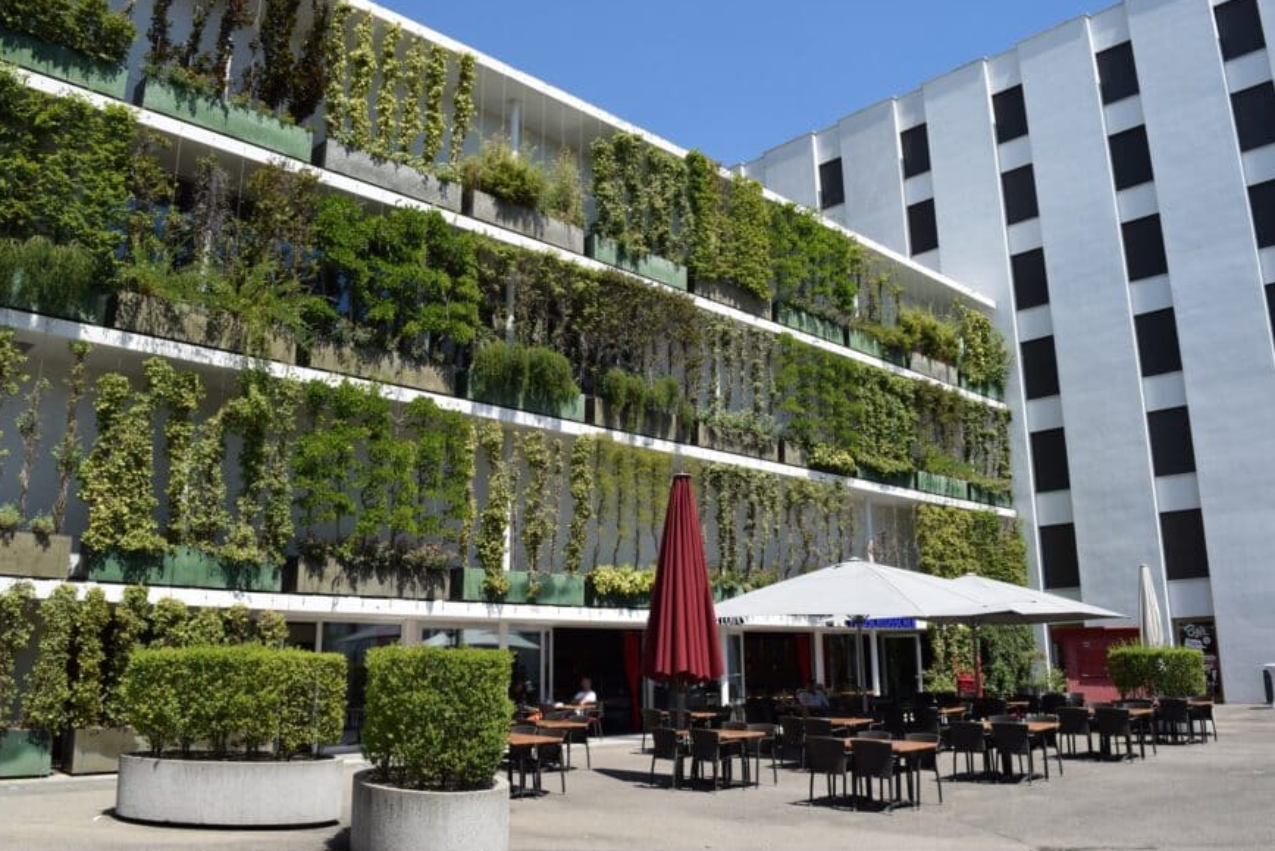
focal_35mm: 28
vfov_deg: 46.4
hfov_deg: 65.5
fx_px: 992
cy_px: 420
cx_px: 621
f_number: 9
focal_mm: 18
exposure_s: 1/320
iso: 200
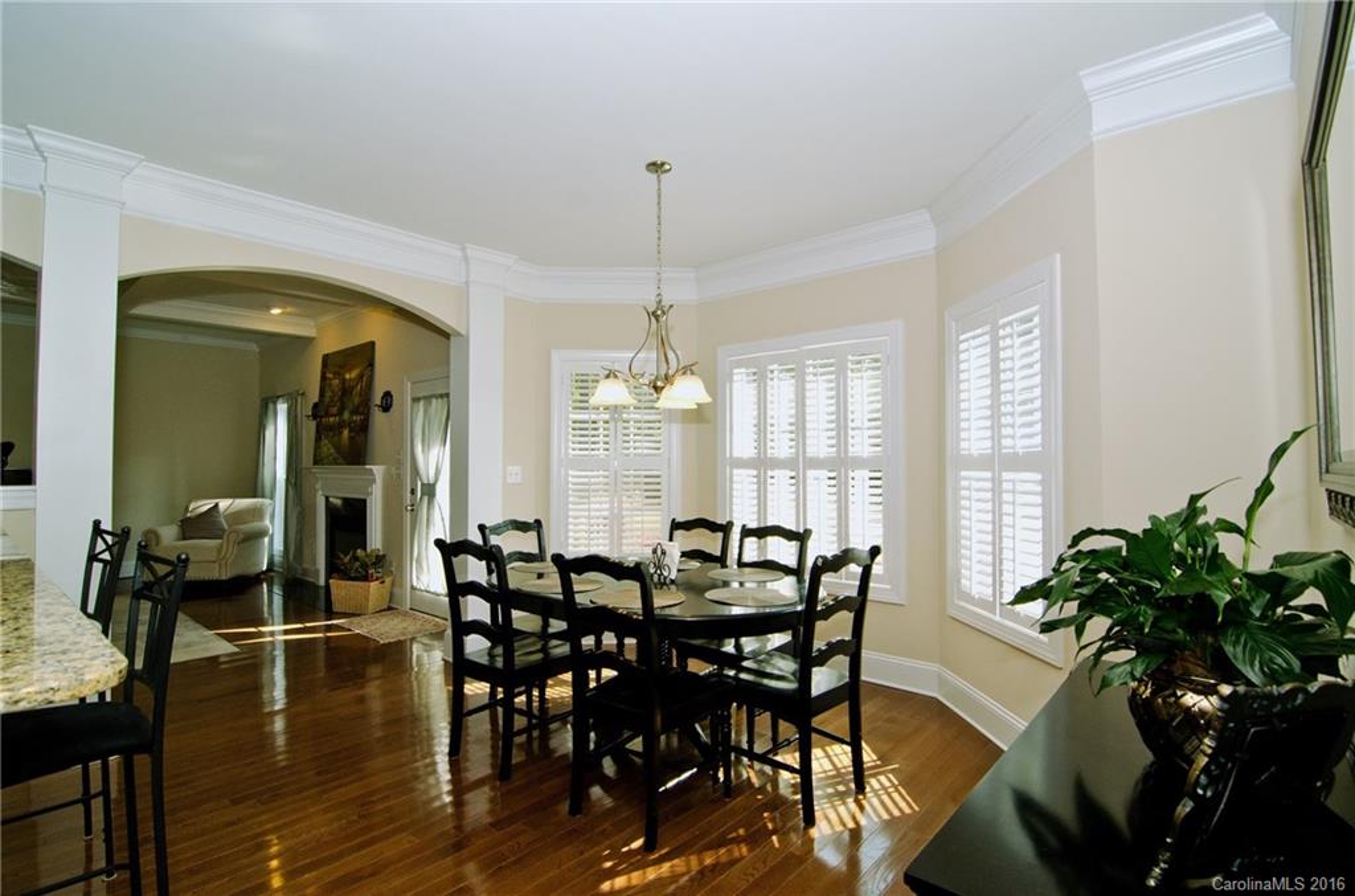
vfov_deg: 71.7
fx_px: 619
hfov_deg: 95.1
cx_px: 678
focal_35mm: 16
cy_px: 448
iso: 1250
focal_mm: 11
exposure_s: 1/250
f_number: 6.3
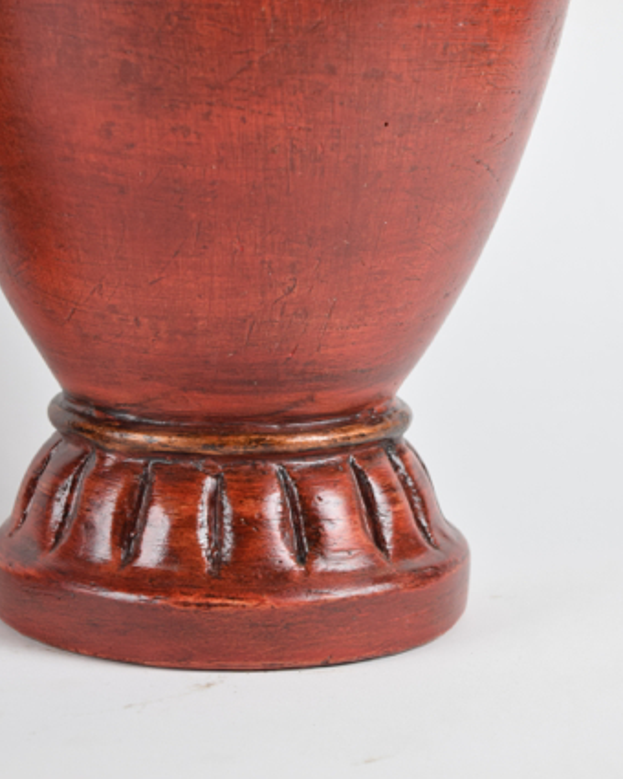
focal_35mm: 117
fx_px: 2690
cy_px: 390
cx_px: 238
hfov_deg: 13.2
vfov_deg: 16.5
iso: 400
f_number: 6.3
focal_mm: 55
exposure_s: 1/125
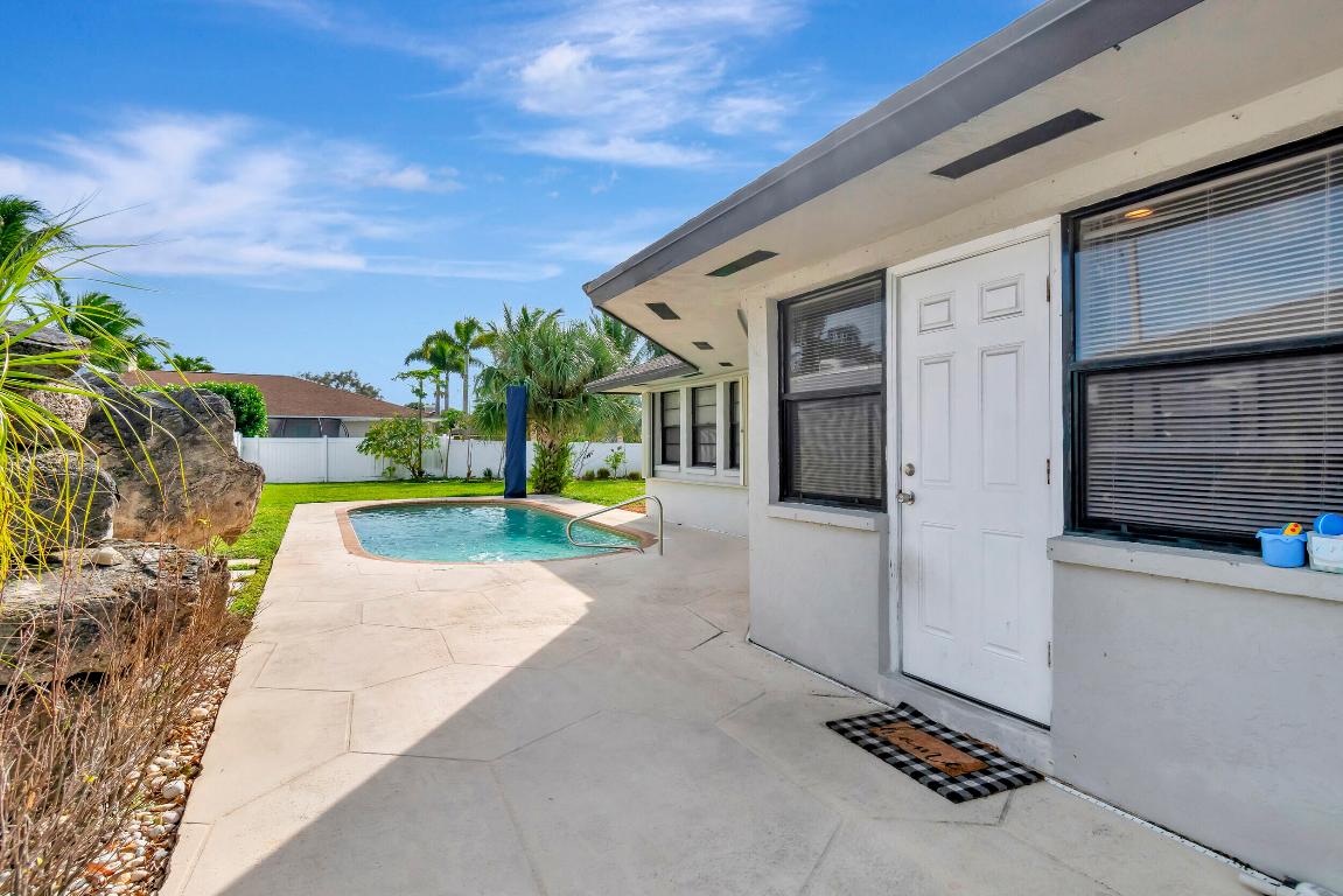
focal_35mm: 18
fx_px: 672
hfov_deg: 90.0
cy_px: 448
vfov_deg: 67.4
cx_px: 672
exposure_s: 1/2500
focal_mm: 12
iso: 500
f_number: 8
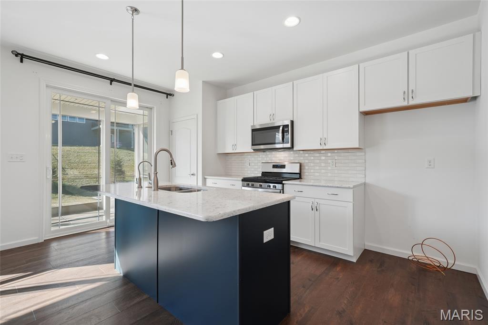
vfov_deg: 73.7
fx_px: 217
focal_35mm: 16
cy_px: 162
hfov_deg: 96.8
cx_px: 244
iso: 400
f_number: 8
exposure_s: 1/40
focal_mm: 16
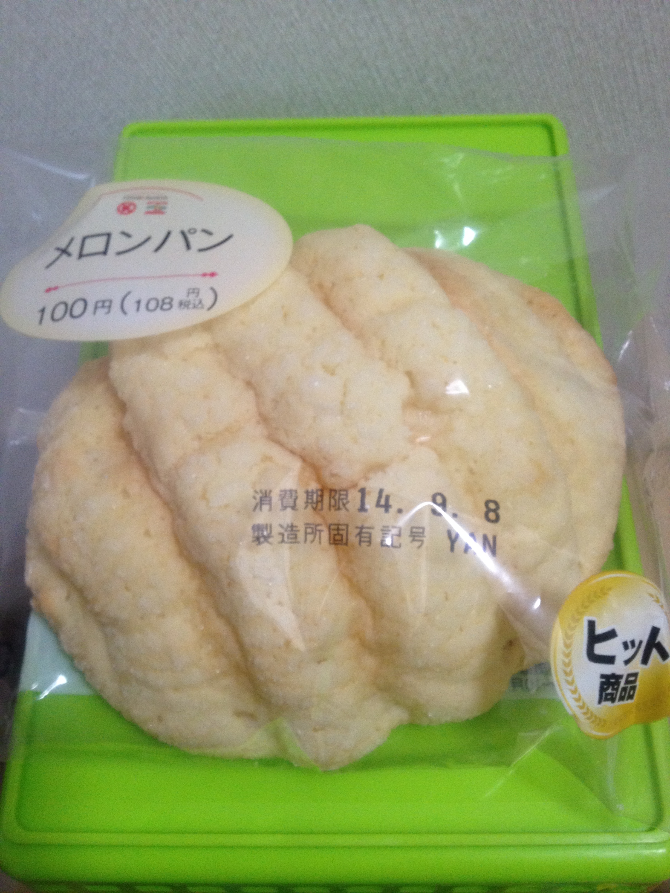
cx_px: 335
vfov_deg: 52.6
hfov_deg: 40.7
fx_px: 903
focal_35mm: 35
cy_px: 446
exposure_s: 1/20
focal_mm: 4.28
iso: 200
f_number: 2.4
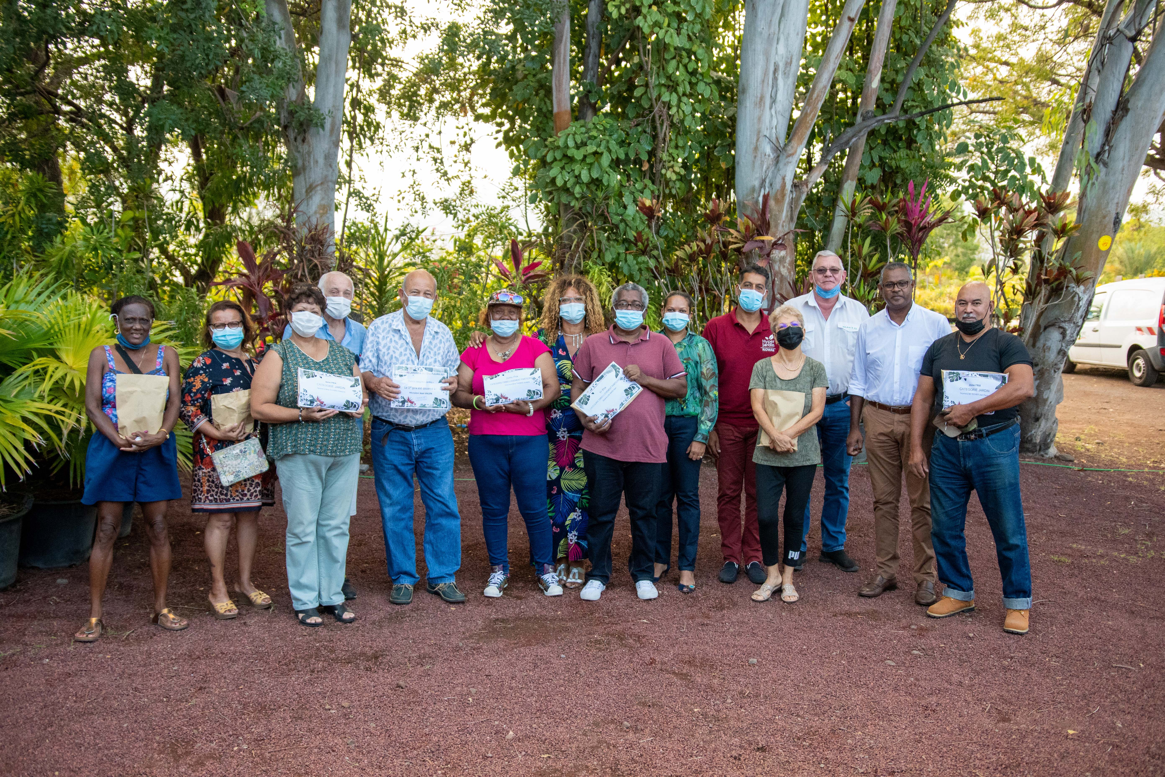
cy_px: 388
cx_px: 582
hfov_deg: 57.2
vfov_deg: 40.0
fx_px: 1068
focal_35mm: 33
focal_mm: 22
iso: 2500
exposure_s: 1/8000
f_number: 1.8
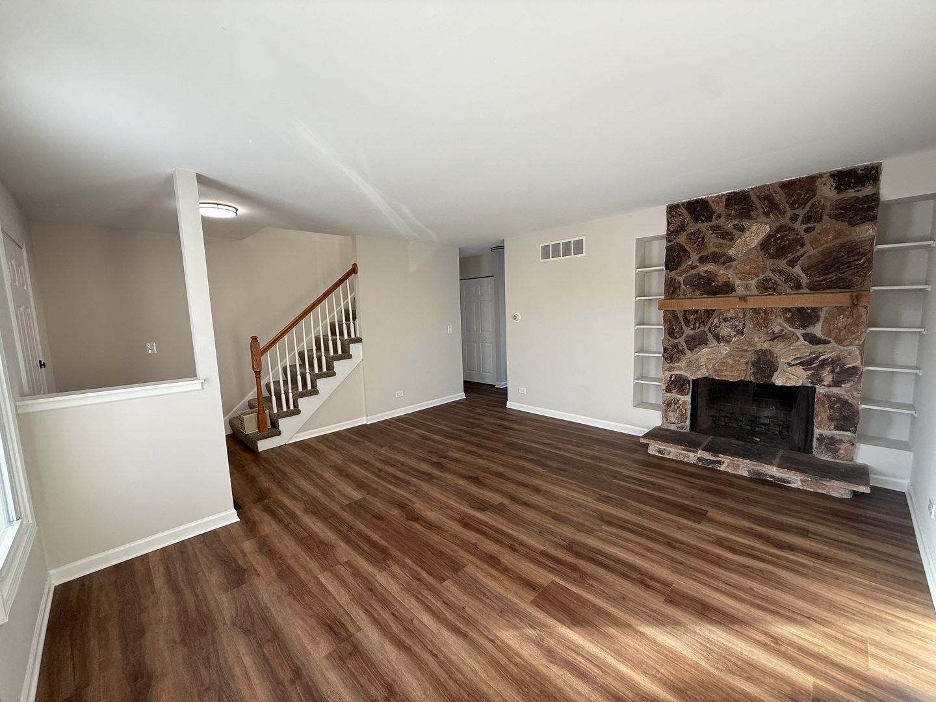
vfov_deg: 85.7
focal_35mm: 14
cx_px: 468
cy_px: 351
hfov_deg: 102.1
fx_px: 379
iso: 80
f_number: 2.2
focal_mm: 2.22
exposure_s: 1/99
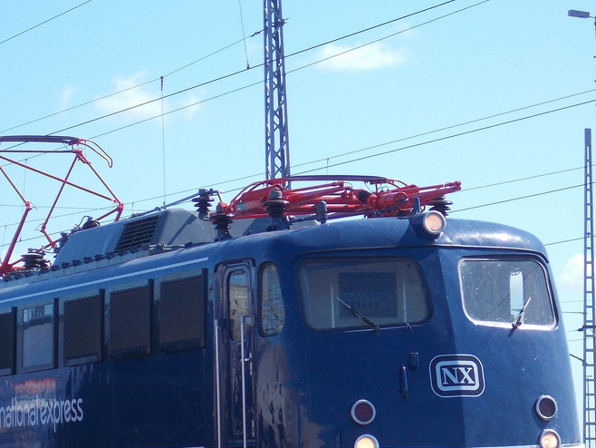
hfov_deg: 9.6
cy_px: 393
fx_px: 3548
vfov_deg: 7.2
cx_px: 260
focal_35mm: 206
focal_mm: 20.1
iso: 80
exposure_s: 1/200
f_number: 6
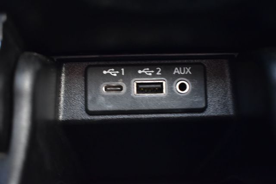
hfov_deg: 45.0
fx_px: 333
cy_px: 92
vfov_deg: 30.8
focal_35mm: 44
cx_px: 138
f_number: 4.2
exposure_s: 1/8
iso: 1600
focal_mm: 29
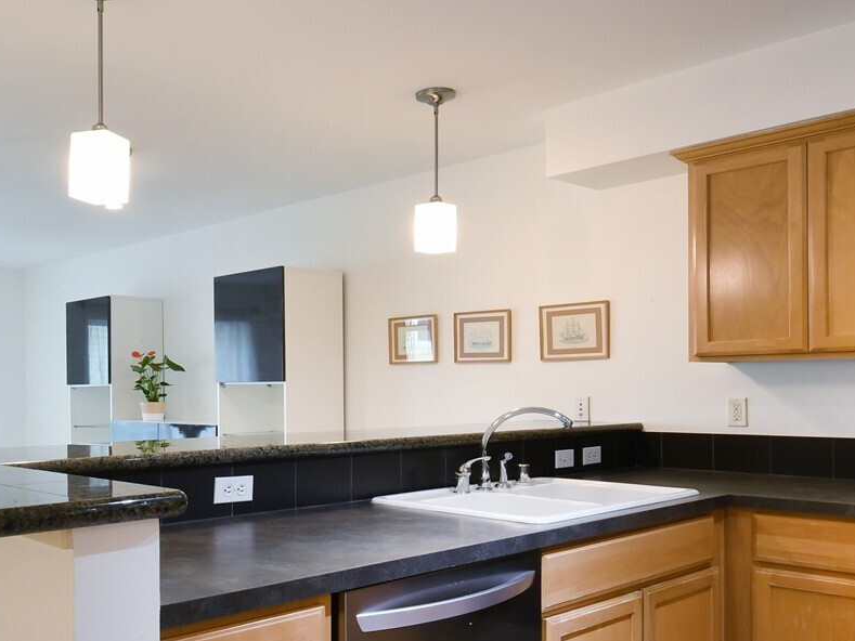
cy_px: 542
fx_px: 766
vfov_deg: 42.7
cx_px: 334
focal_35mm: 31
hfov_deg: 57.8
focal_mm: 10
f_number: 11
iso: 200
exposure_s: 1/2
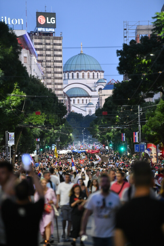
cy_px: 123
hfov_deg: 6.9
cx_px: 82
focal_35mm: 200
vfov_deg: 10.3
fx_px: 1366
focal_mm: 200
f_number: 3.2
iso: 3200
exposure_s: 1/200
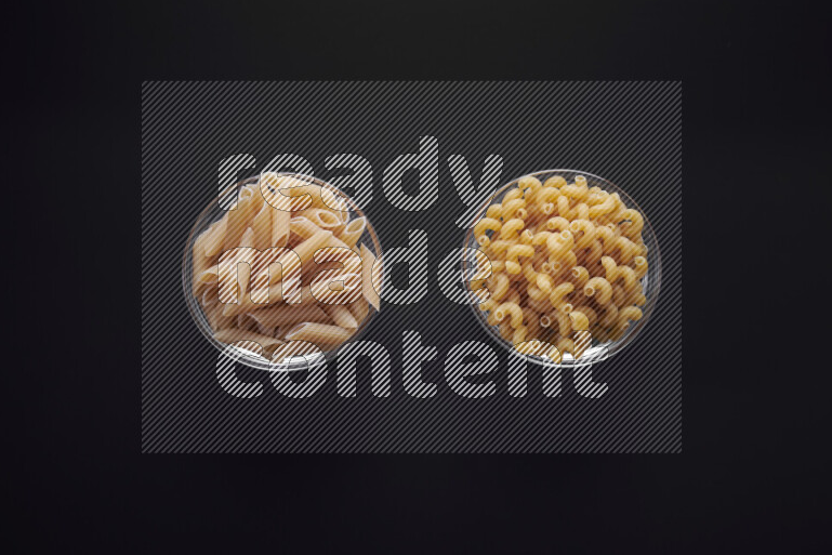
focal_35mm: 52
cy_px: 267
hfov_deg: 38.2
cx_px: 411
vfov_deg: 26.0
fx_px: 1202
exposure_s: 1/100
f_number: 8
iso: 100
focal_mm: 50
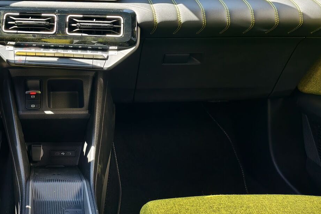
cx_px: 44
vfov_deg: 25.4
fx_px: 446
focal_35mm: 50
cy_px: -10
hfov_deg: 37.5
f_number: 1.57
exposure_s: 1/150
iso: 96
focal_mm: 6.54
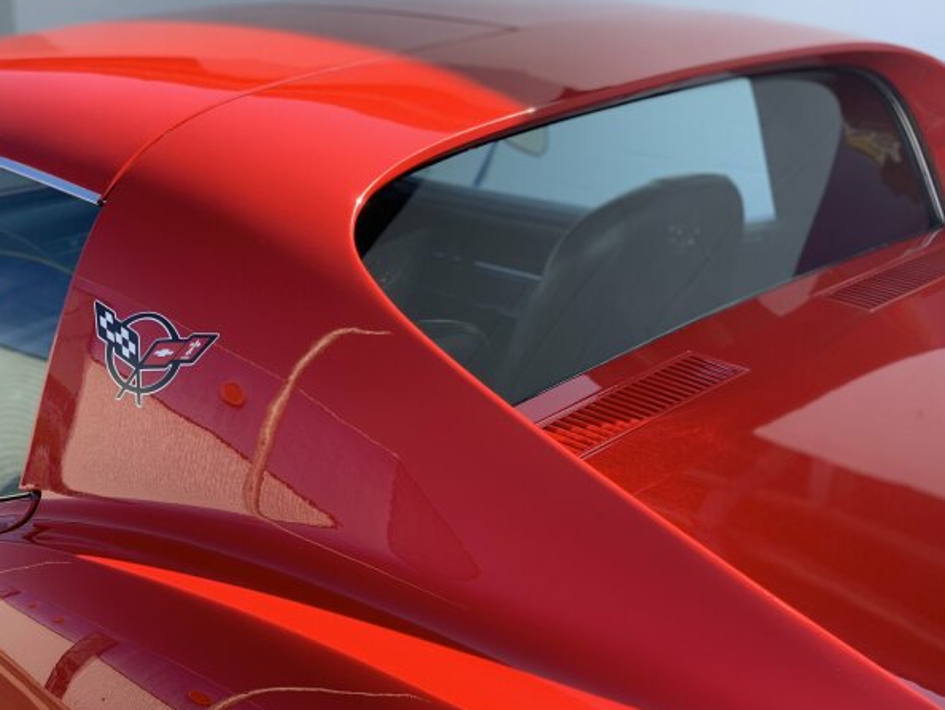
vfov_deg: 26.1
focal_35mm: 56
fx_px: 1529
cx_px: 496
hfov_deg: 34.3
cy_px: 360
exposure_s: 1/122
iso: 16
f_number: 2.4
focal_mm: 6
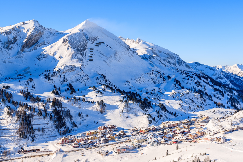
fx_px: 324
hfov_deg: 41.1
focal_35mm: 48
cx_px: 122
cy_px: 81
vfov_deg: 28.1
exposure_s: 1/320
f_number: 8
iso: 100
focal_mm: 48
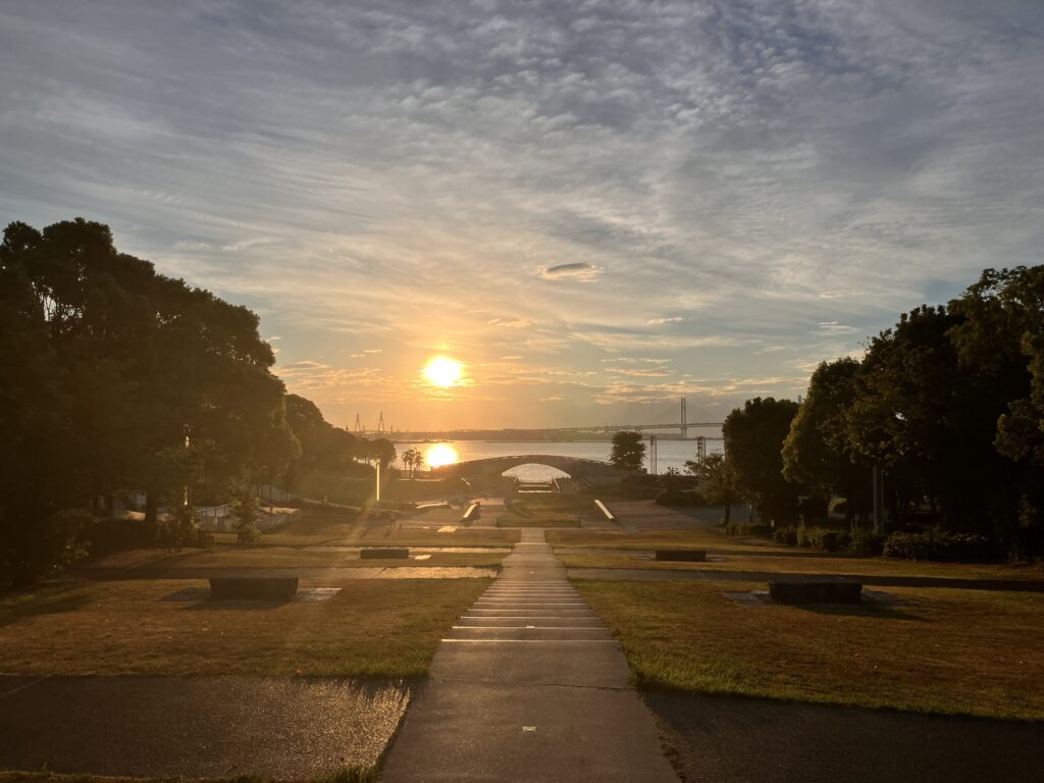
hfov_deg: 63.4
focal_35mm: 28
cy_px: 392
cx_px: 522
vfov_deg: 49.7
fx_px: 844
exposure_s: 1/4425
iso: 32
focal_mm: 3.99
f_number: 1.8
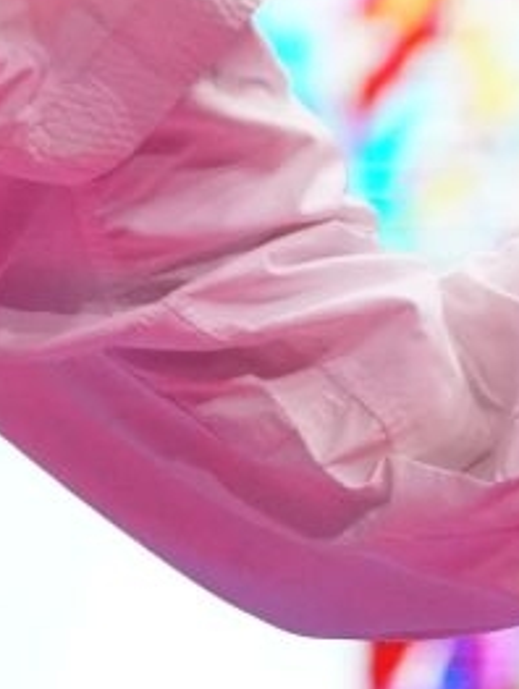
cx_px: -464
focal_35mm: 1117
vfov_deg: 1.8
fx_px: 22276
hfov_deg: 1.3
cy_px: -650
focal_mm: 170
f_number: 2.8
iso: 3200
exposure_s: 1/1000
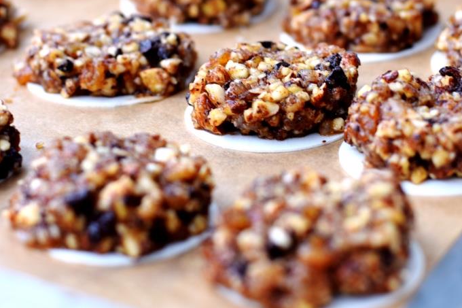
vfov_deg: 12.1
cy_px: 58
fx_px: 1450
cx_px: 231
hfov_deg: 18.1
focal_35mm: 113
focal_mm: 50
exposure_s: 1/50
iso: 125
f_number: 3.5
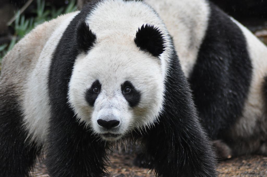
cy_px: 88
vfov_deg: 3.0
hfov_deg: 4.6
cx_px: 134
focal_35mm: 450
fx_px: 3333
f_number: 5.6
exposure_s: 1/500
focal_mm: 300
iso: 1000
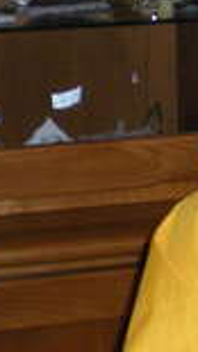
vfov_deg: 11.6
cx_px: 323
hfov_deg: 6.4
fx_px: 1739
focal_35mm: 186
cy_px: 154
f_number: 3.5
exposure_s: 1/60
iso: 194
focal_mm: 7.4
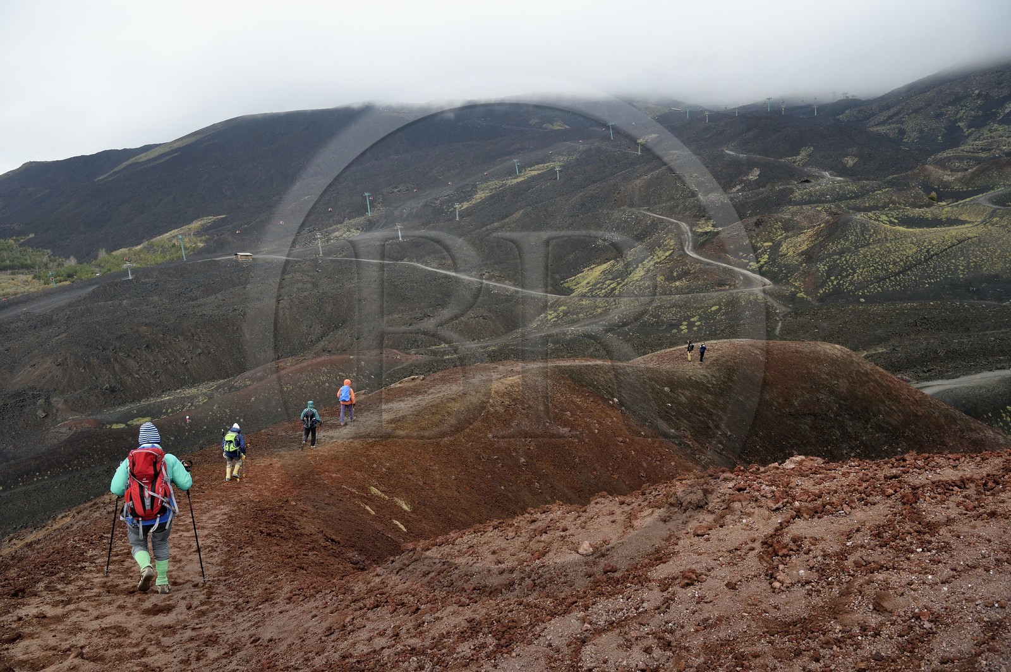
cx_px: 506
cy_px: 336
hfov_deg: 62.0
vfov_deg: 43.5
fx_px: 842
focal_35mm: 30
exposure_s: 1/400
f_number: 9
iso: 800
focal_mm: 30
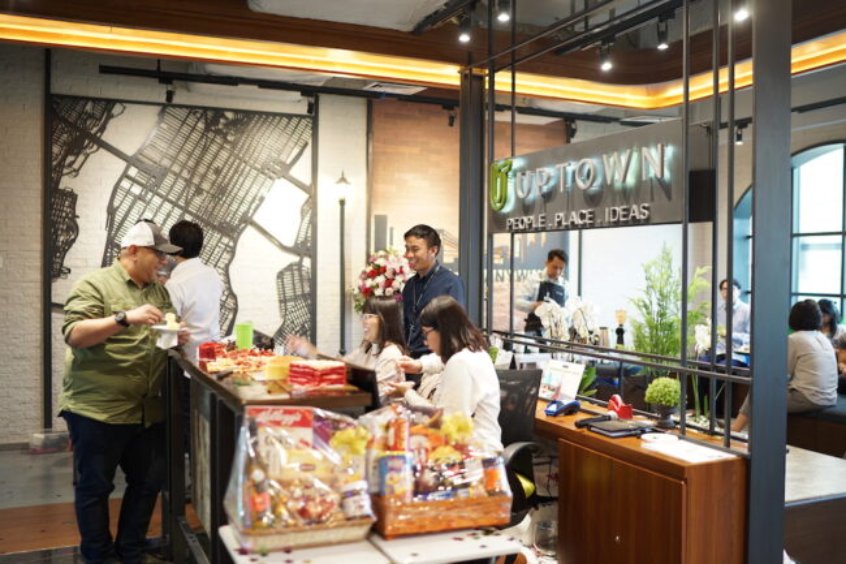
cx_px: 423
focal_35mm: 35
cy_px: 282
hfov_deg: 54.4
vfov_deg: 37.8
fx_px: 822
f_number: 1.4
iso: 200
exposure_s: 1/20
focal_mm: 35
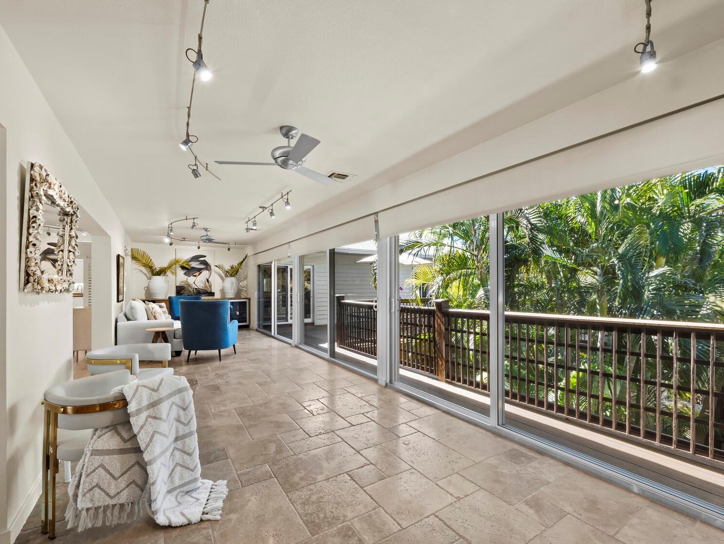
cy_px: 288
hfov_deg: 98.1
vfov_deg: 81.7
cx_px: 373
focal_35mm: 15
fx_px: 314
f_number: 13
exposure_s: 1/2
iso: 320
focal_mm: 7
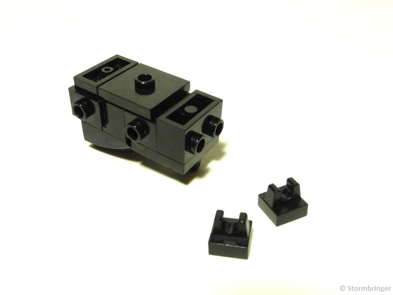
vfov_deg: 41.8
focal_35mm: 34
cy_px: 148
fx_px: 386
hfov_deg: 54.0
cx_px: 196
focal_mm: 6.1
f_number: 6.3
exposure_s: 1/60
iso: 400
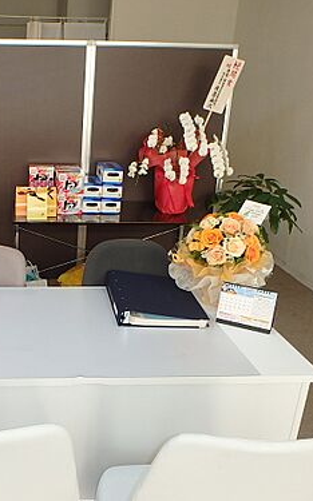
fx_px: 519
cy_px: 270
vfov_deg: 51.5
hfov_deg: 31.7
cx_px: 23
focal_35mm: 38
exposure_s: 1/40
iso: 125
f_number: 3.5
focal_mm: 3.7
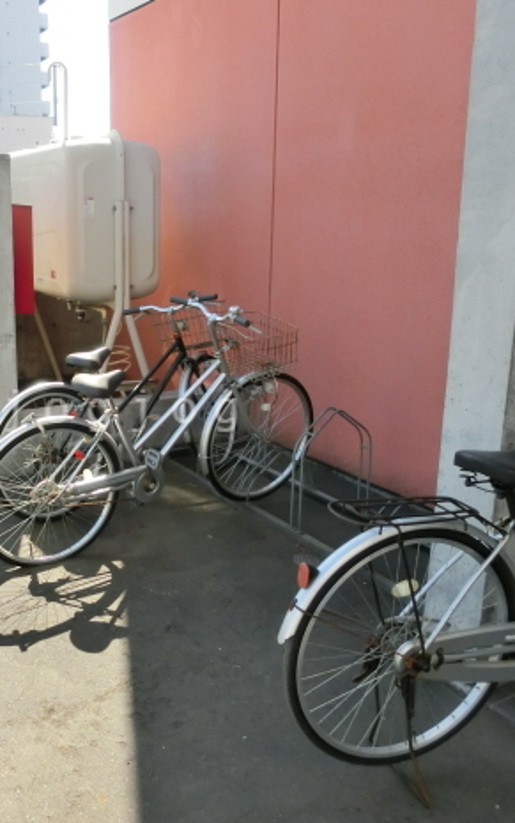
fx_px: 785
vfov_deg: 55.3
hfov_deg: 35.5
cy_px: 411
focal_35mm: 35
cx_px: 126
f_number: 3
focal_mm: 4.24
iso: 160
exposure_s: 1/1000
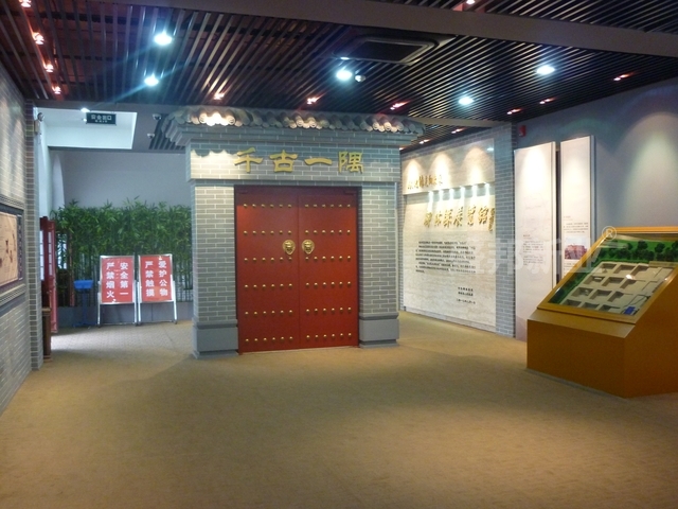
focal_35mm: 33
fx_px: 646
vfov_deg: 42.9
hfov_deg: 55.4
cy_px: 254
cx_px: 339
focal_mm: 5.5
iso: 400
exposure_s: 1/15
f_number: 2.8
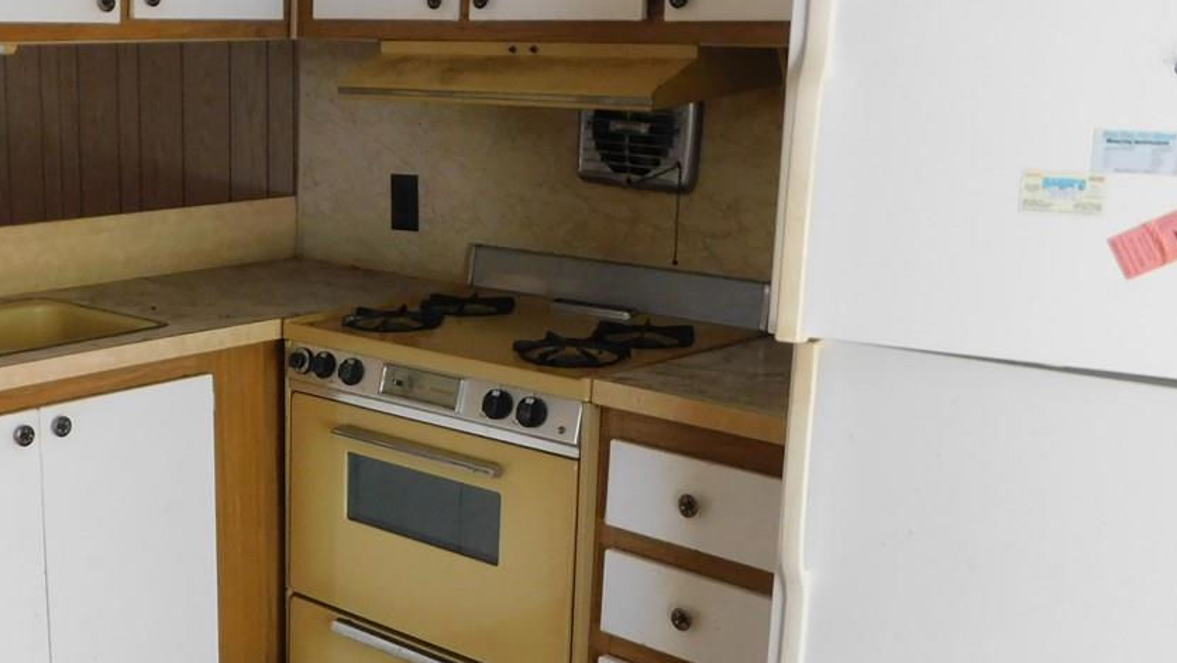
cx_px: 317
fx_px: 1498
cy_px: 382
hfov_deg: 41.8
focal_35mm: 48
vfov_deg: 24.9
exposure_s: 1/30
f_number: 3
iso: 280
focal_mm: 4
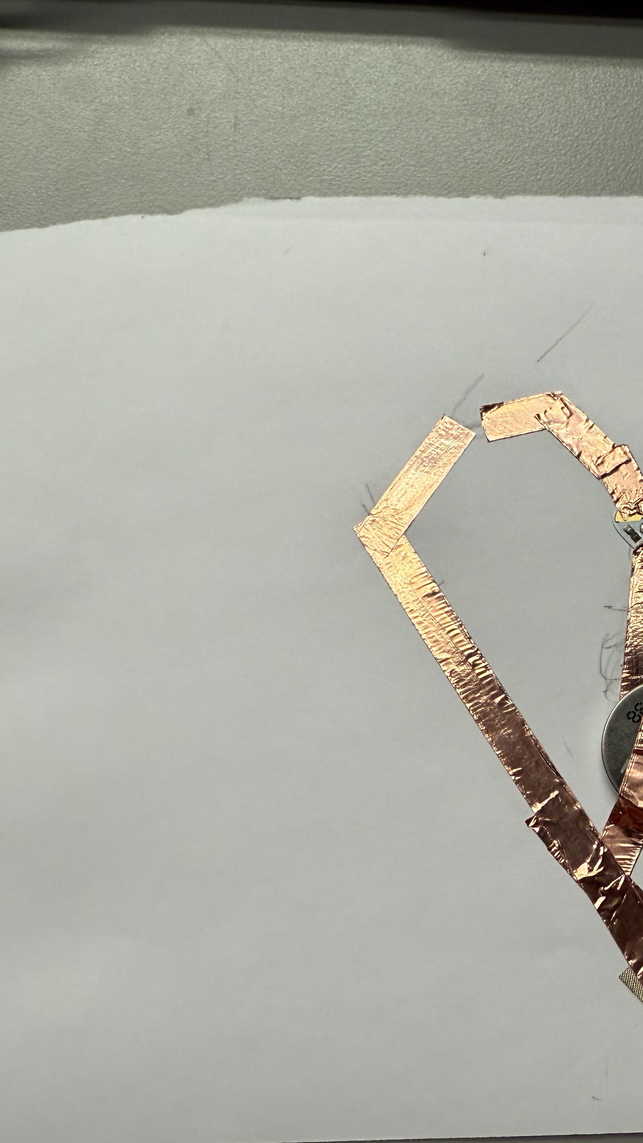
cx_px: 620
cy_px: 582
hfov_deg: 30.8
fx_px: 1091
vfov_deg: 55.3
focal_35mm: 36
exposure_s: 1/120
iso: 125
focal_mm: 2.22
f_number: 2.2
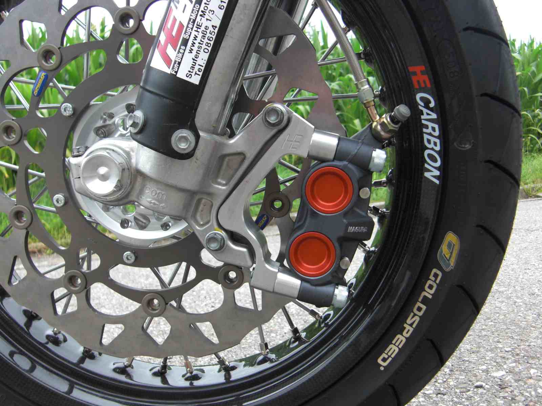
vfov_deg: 42.9
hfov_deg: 55.4
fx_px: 517
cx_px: 271
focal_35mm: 33
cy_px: 203
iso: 50
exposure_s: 1/100
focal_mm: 5.8
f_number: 2.7
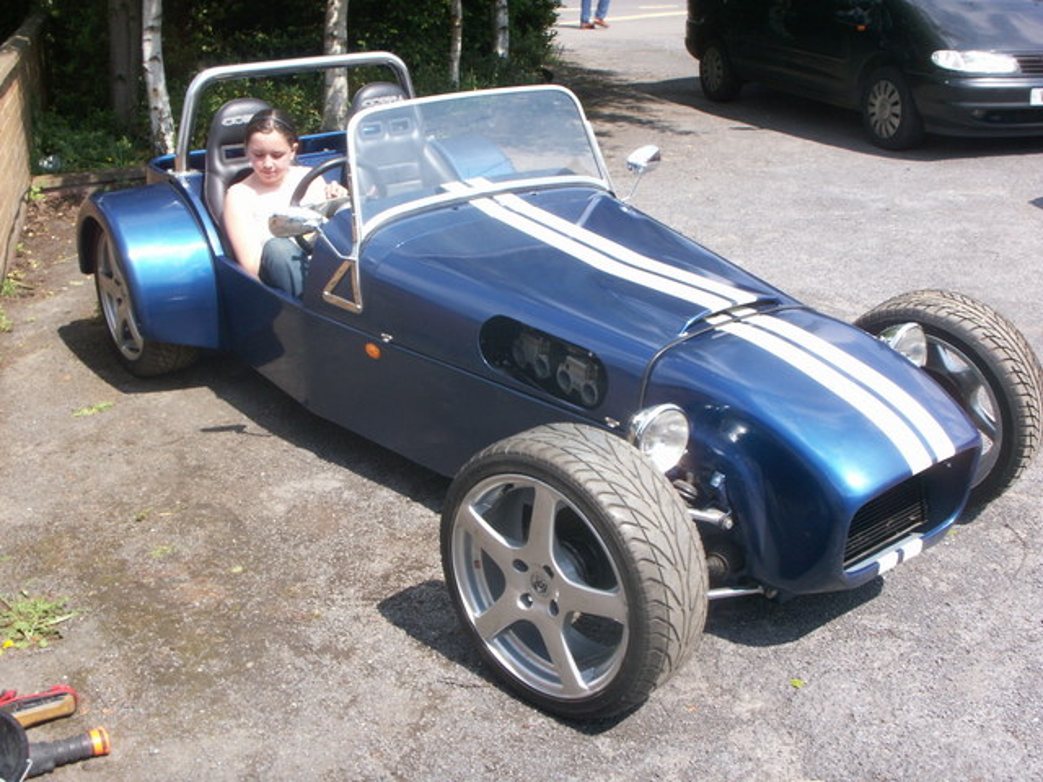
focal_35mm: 37
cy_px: 391
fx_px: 1115
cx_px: 522
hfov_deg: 50.1
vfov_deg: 38.7
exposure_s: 1/80
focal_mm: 7.7
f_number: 7.1
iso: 50
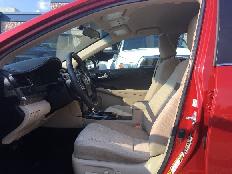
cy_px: 92
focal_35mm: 32
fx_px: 214
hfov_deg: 56.8
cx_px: 110
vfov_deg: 44.1
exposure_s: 1/641
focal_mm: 4.15
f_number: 2.2
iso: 25
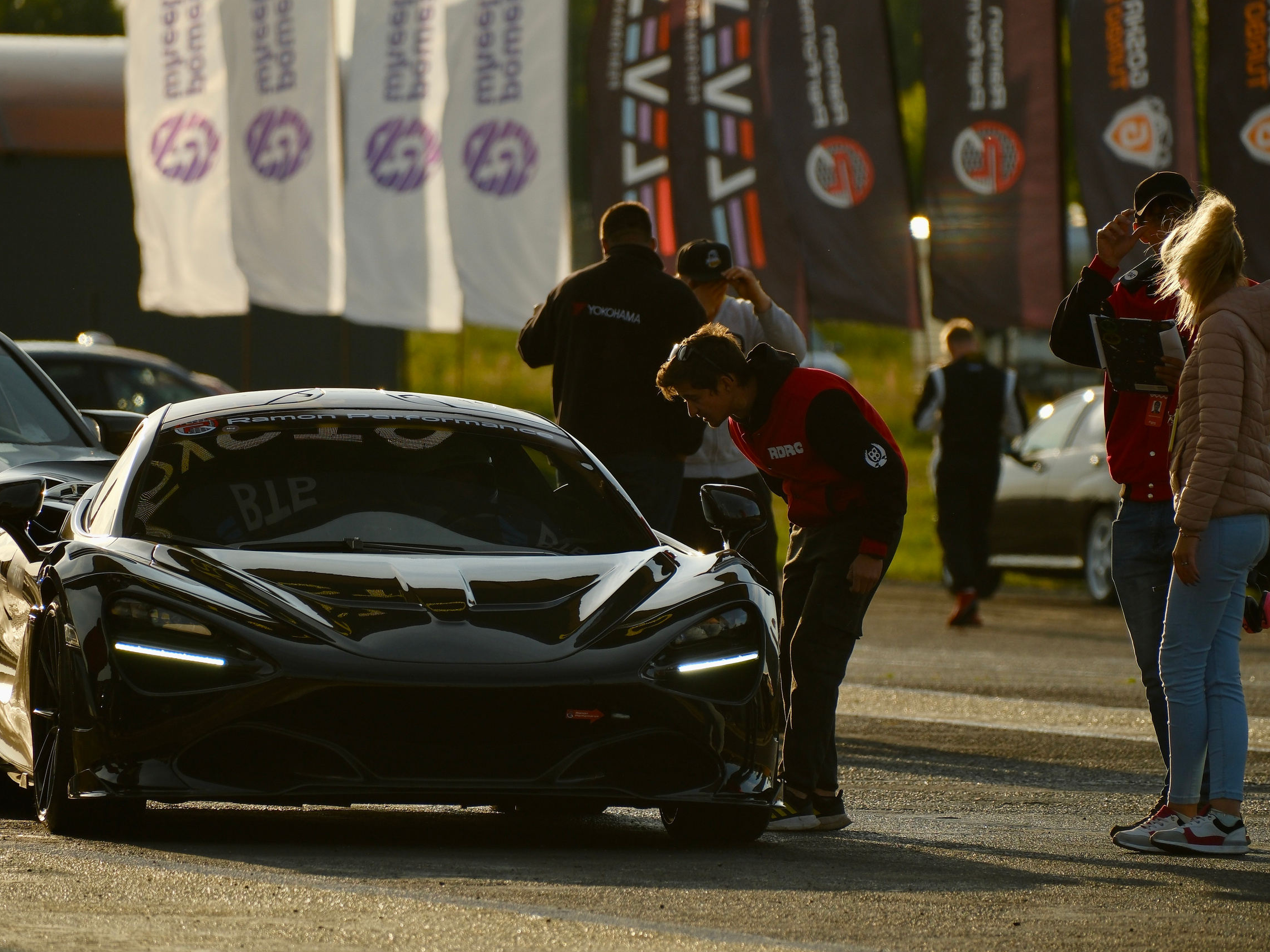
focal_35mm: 470
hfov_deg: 4.2
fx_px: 17244
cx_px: 598
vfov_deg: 3.2
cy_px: 476
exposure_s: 1/1000
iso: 160
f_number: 5.6
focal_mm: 289
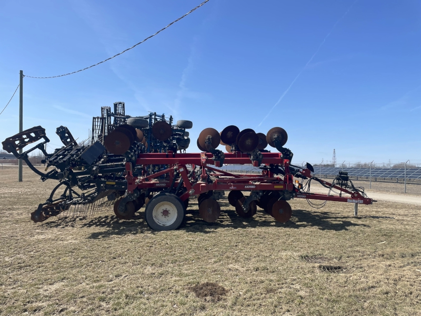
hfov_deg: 67.3
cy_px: 158
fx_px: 316
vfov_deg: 53.1
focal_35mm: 26
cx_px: 210
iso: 32
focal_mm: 4.2
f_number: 1.6
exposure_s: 1/3731
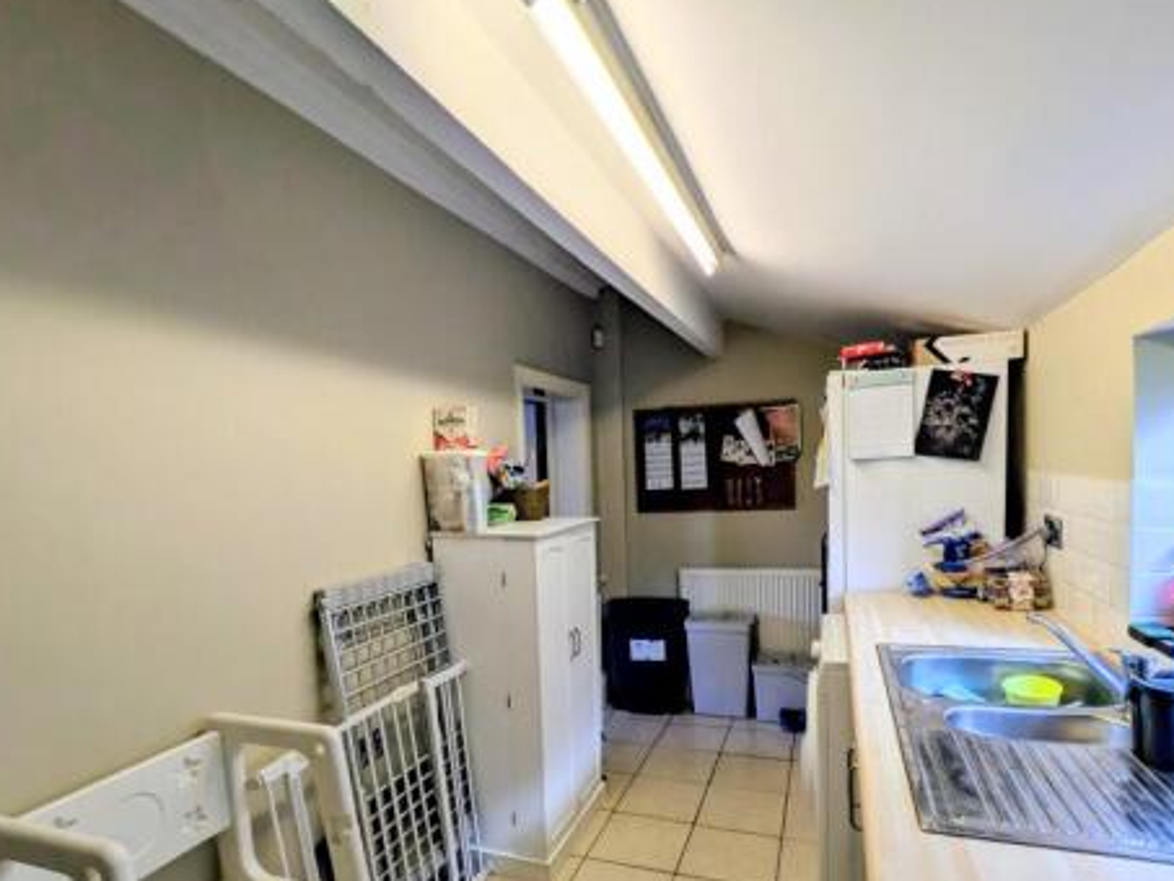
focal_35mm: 18
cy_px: 548
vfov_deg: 70.5
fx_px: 611
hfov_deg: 87.7
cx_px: 599
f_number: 2.2
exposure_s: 1/114
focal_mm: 1.83
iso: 47
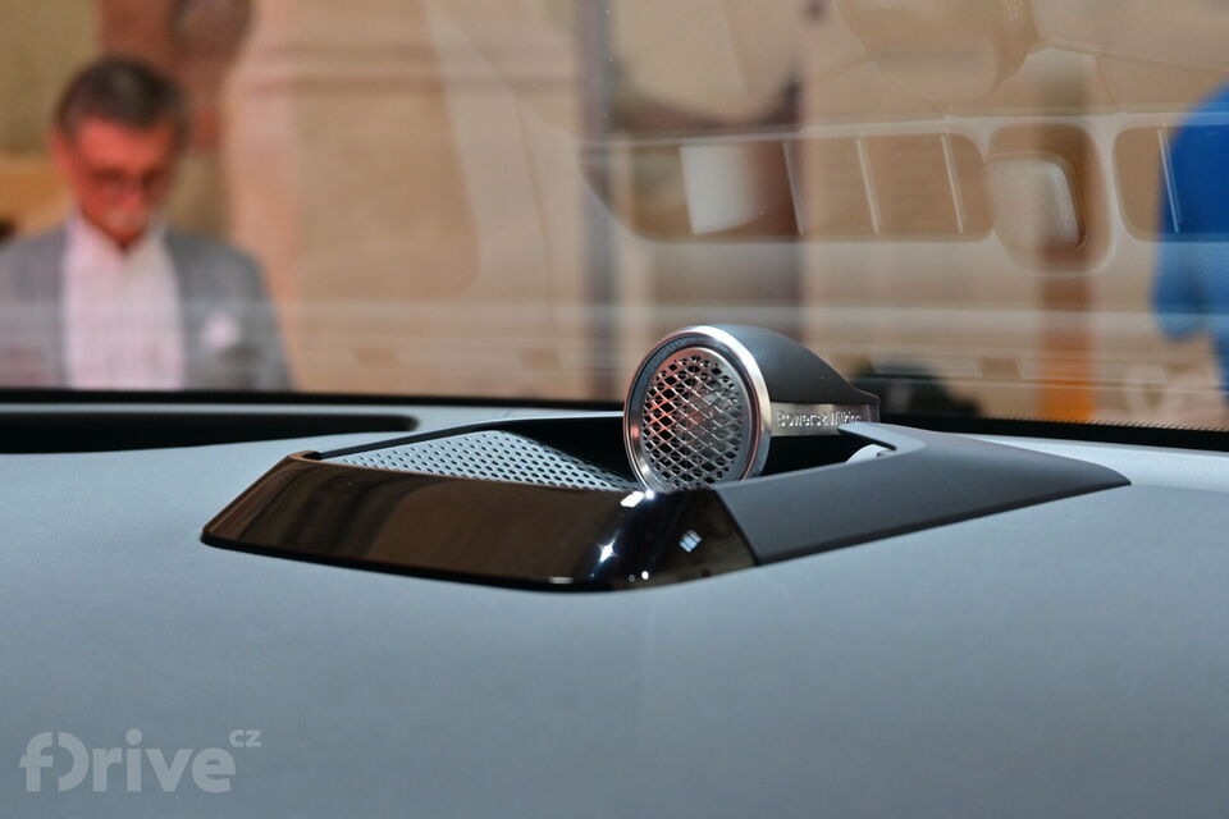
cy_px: 410
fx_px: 2560
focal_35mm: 75
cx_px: 614
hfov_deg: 27.0
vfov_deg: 18.2
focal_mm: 50
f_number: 6.3
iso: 500
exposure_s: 1/40
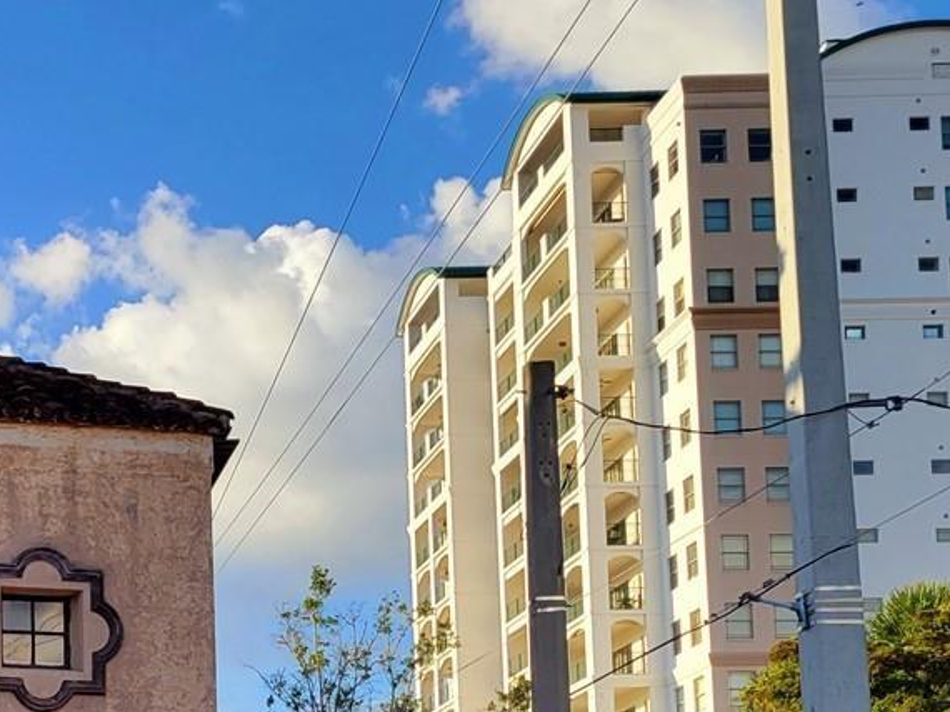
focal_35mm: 73
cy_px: 840
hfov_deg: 24.4
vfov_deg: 19.1
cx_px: -170
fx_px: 2003
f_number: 1.8
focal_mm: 5.4
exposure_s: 1/1250
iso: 40
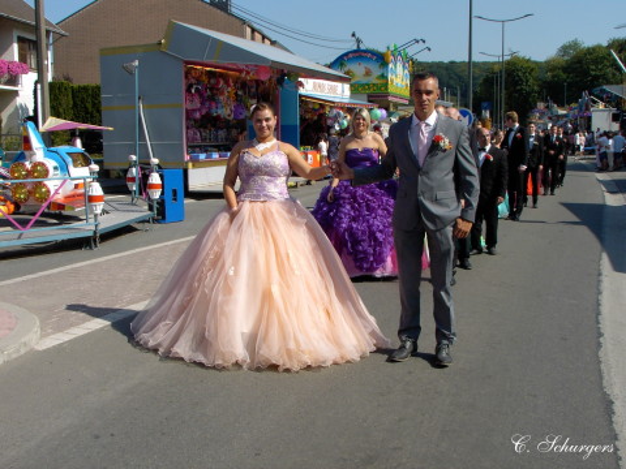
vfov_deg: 32.9
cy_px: 234
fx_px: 796
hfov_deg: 42.9
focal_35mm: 44
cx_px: 313
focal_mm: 6.8
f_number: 5.6
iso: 70
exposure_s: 1/330
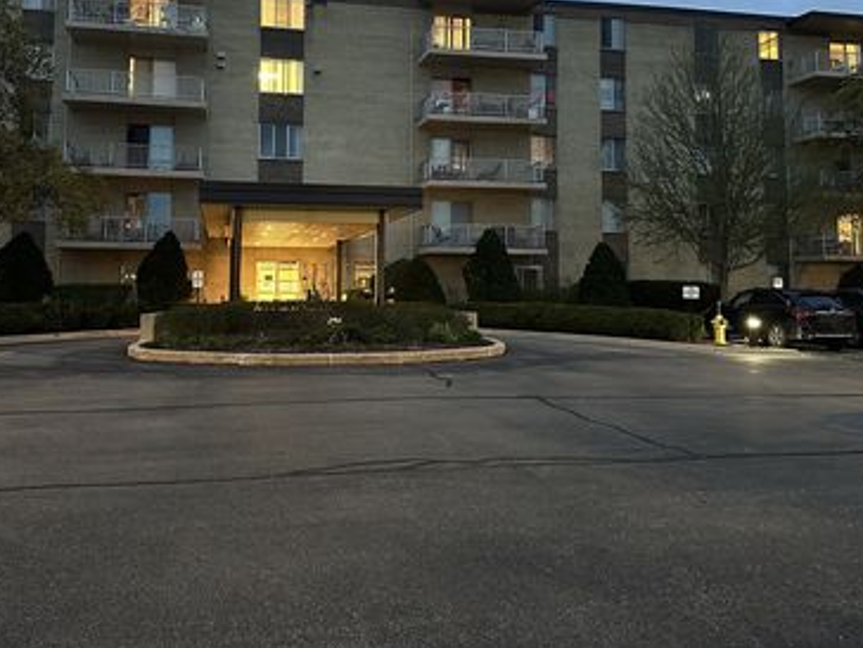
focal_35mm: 33
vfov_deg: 42.3
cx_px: 389
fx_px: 823
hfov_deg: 55.3
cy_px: 212
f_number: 1.78
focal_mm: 6.86
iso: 1250
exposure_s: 1/30
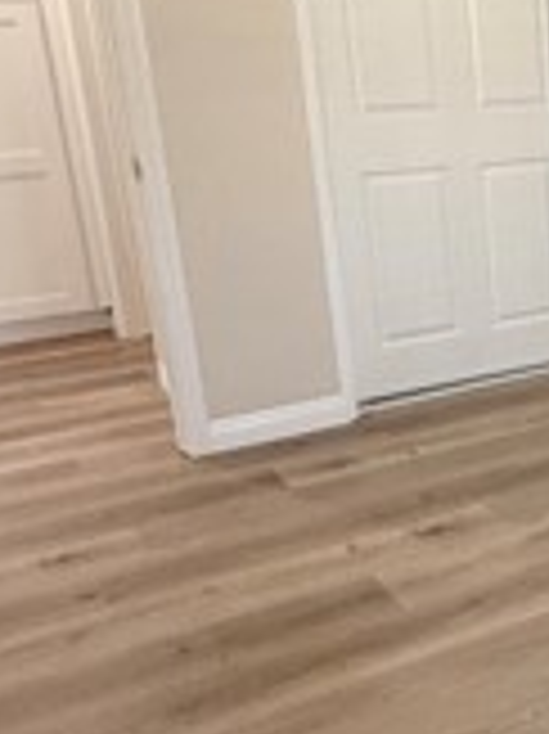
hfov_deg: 21.1
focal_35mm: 55
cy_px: 329
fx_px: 1165
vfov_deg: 34.9
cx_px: 886
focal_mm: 2.22
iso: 320
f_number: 2.2
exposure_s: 1/120
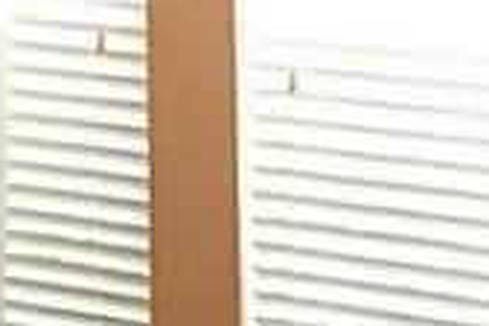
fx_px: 2499
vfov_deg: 7.4
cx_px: 294
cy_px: 20
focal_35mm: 184
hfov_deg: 11.2
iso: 200
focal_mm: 4.15
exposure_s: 1/30
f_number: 2.2
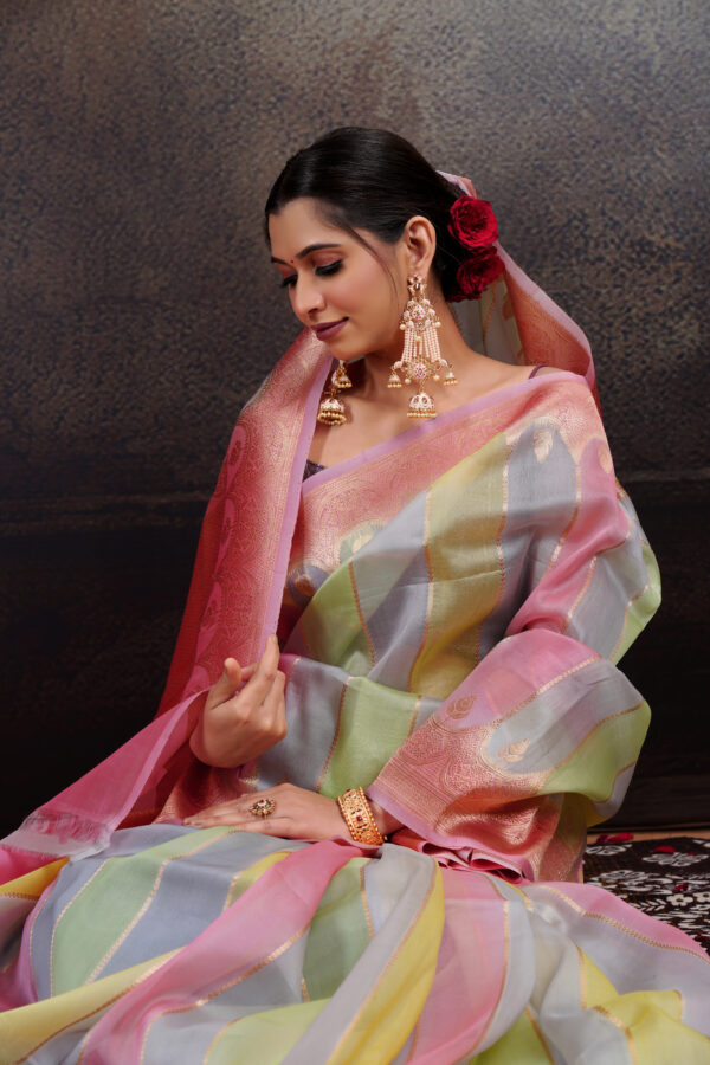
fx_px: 2278
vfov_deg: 26.3
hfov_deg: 17.7
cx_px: 355
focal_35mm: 77
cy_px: 532
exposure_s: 1/160
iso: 125
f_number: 7.1
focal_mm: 77
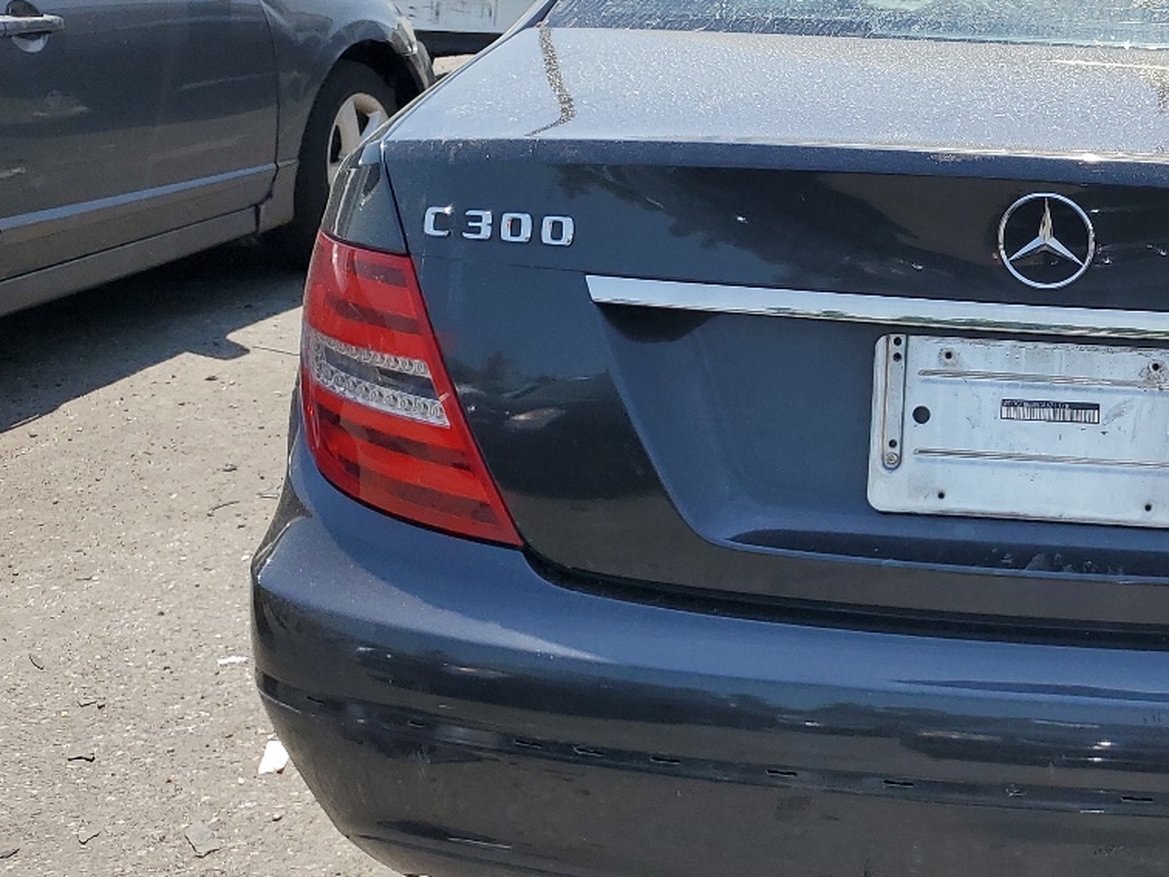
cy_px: 435
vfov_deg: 26.6
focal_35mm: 55
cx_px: 1144
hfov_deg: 32.4
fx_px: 1857
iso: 50
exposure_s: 1/2500
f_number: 1.5
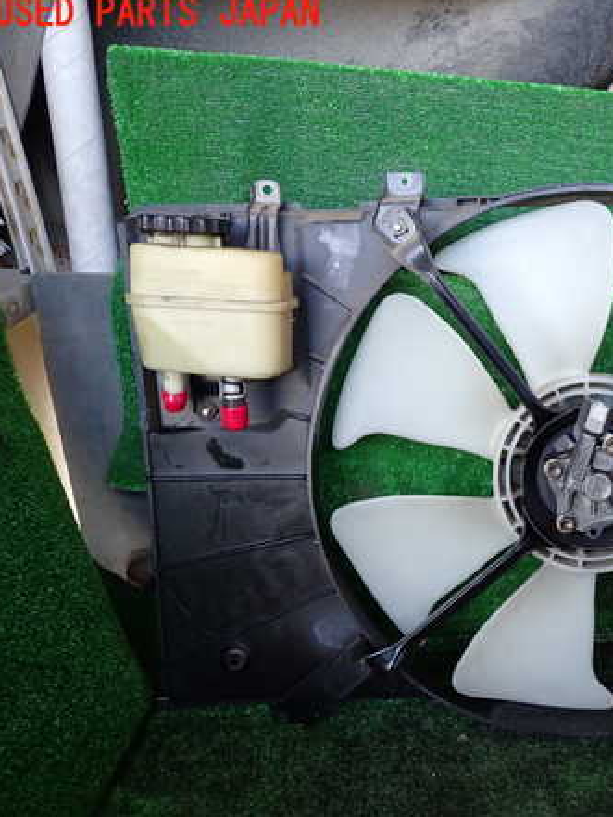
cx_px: 539
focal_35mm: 34
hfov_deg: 39.2
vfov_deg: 53.9
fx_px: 802
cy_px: 408
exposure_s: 1/60
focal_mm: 4.5
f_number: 2
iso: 125
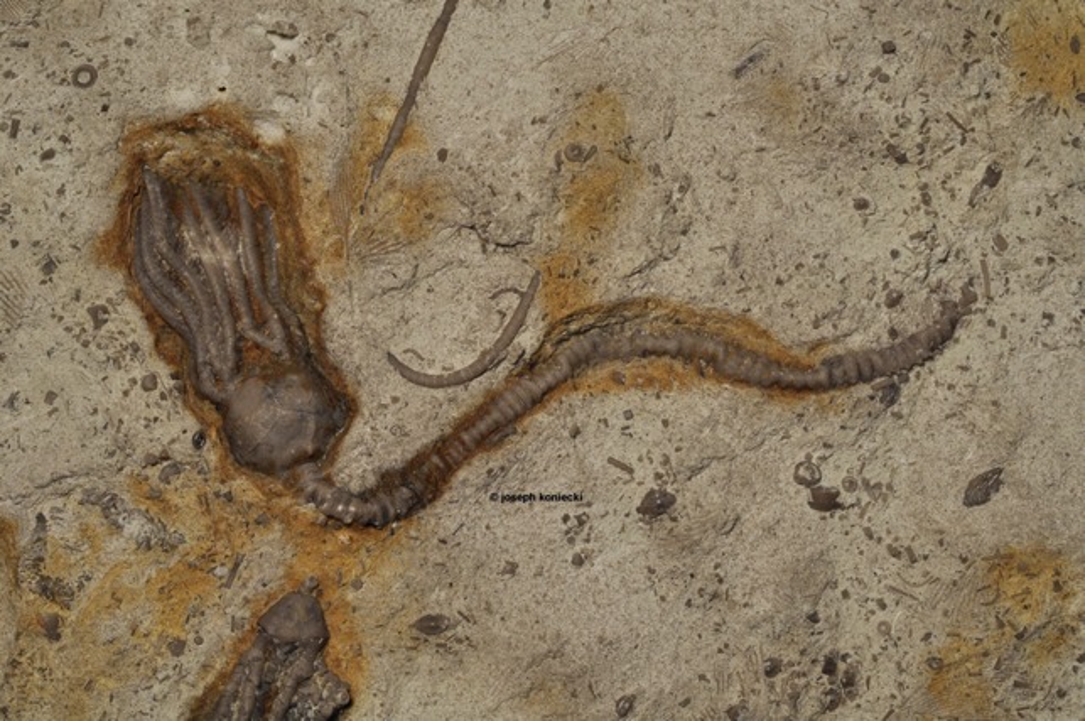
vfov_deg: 15.1
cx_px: 542
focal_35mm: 90
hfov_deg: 22.6
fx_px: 2709
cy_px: 360
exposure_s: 1/10
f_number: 32
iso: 400
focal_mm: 60
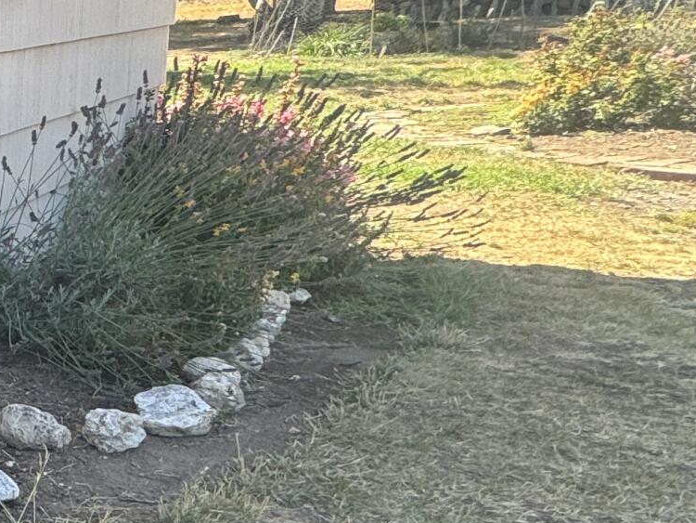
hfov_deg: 19.5
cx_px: -684
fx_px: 1126
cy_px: 391
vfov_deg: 25.8
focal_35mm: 56
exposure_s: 1/283
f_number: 2.2
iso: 40
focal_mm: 2.22
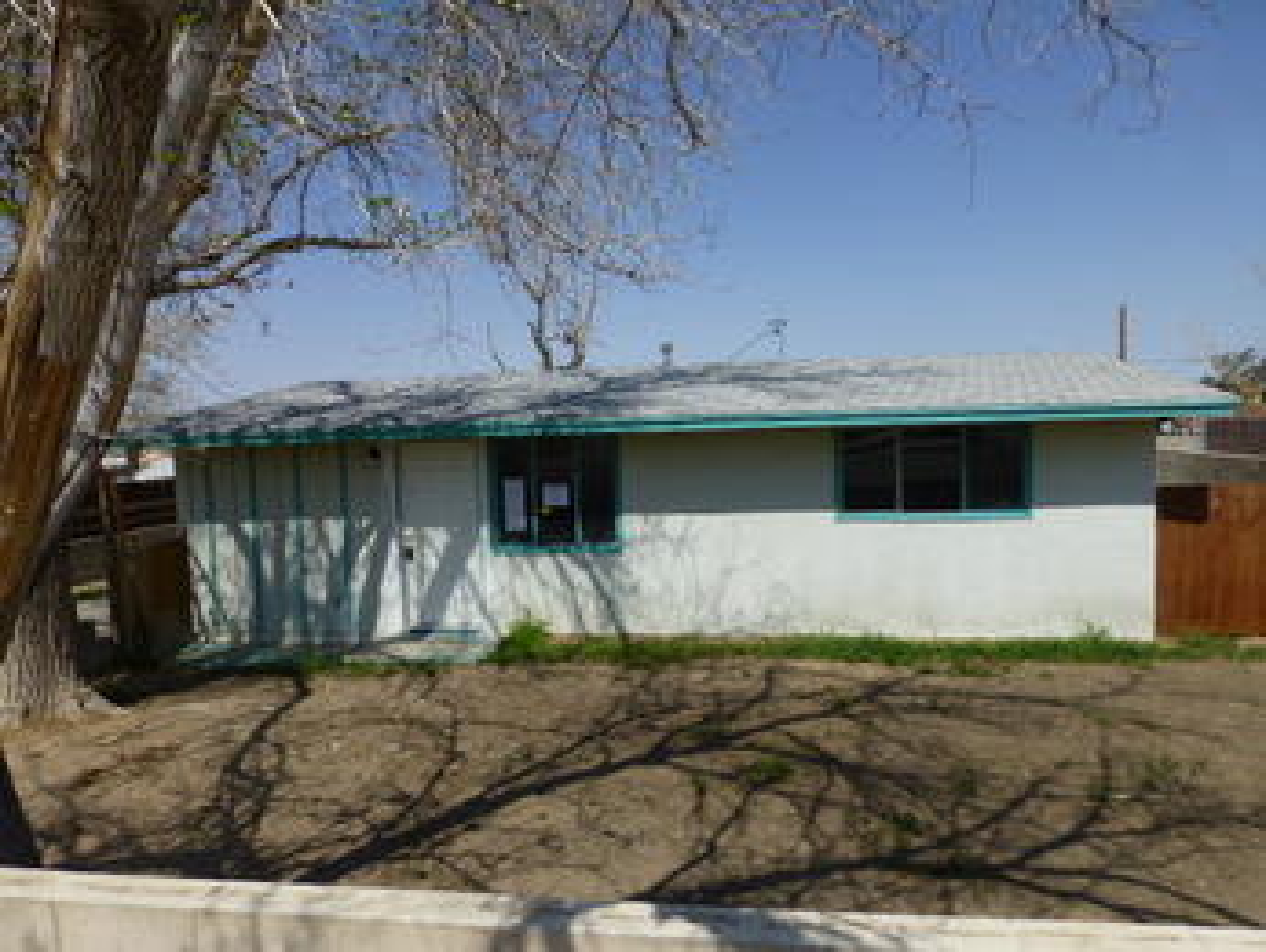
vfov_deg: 56.9
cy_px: 476
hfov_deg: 71.6
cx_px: 633
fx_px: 878
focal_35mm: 24
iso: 100
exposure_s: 1/1600
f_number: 4
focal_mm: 4.3
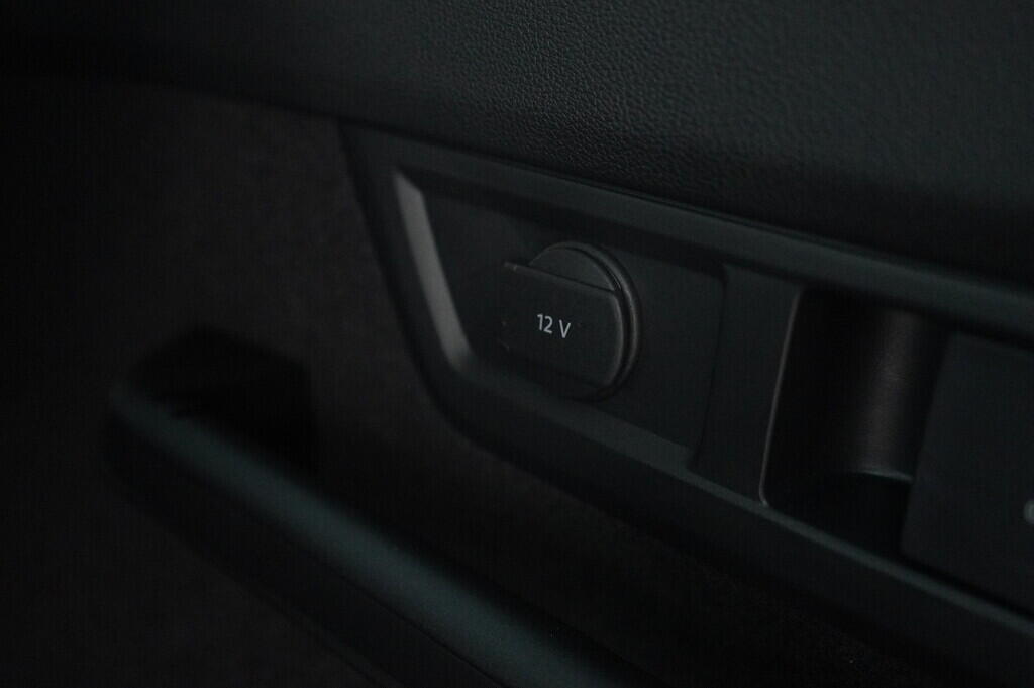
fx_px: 1033
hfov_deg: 53.2
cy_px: 344
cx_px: 517
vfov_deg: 36.8
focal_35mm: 36
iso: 6400
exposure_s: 1/320
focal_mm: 24
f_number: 2.8
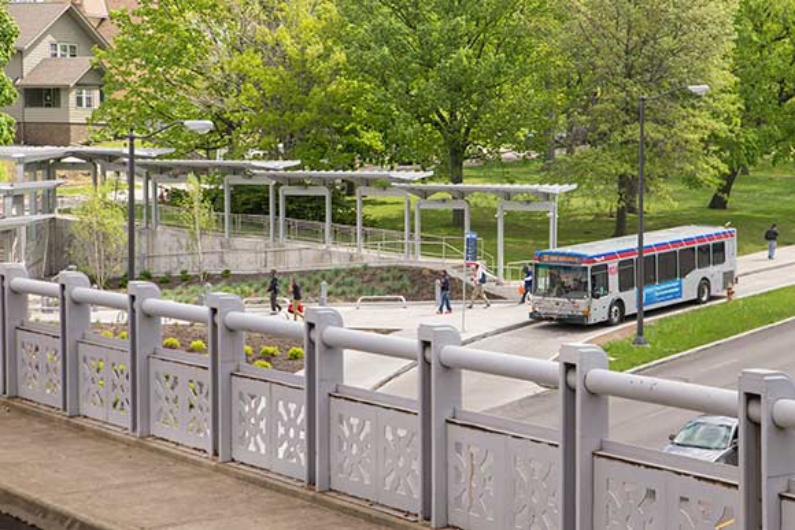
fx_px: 1546
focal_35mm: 70
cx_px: 398
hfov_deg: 28.8
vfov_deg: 19.5
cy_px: 265
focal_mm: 70
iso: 200
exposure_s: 1/500
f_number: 9.5
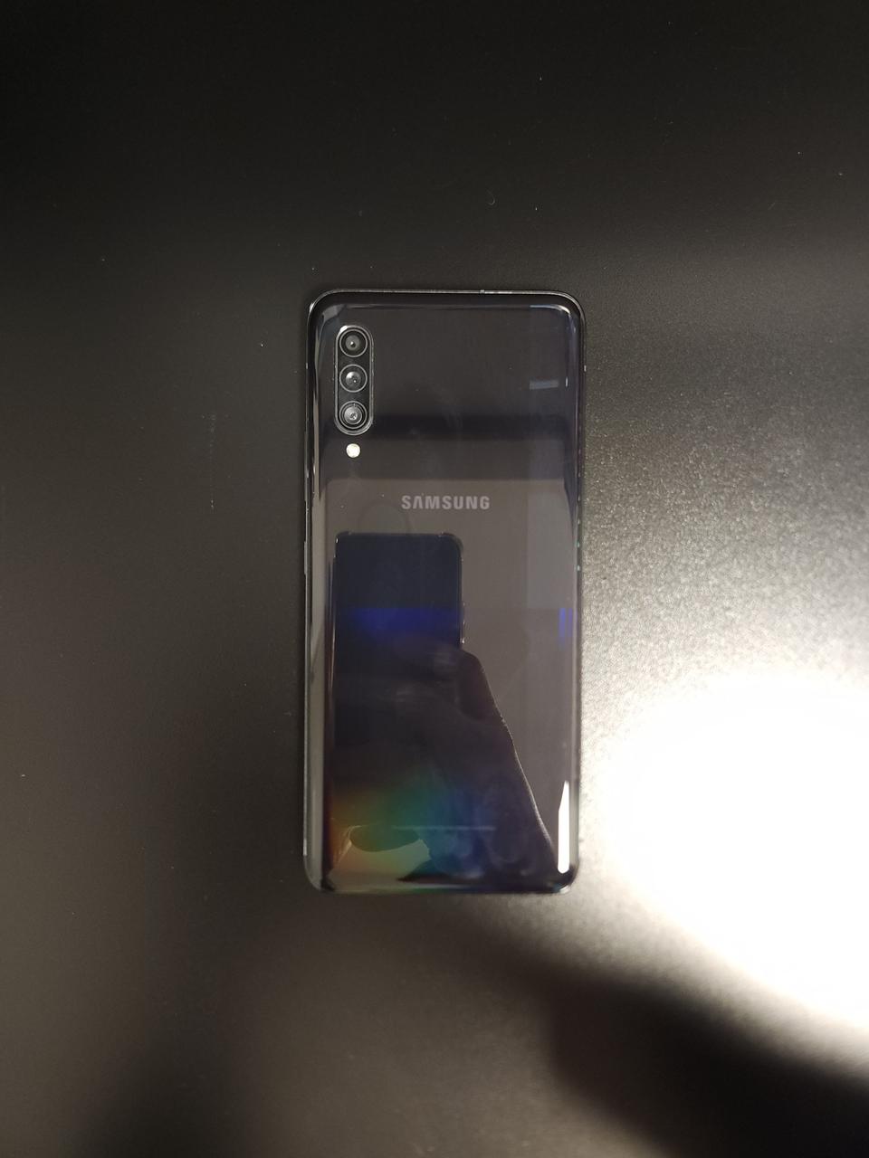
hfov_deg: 58.9
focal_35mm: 23
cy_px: 579
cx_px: 434
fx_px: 770
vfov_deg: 73.9
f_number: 1.8
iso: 400
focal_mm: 5.4
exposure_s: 1/24
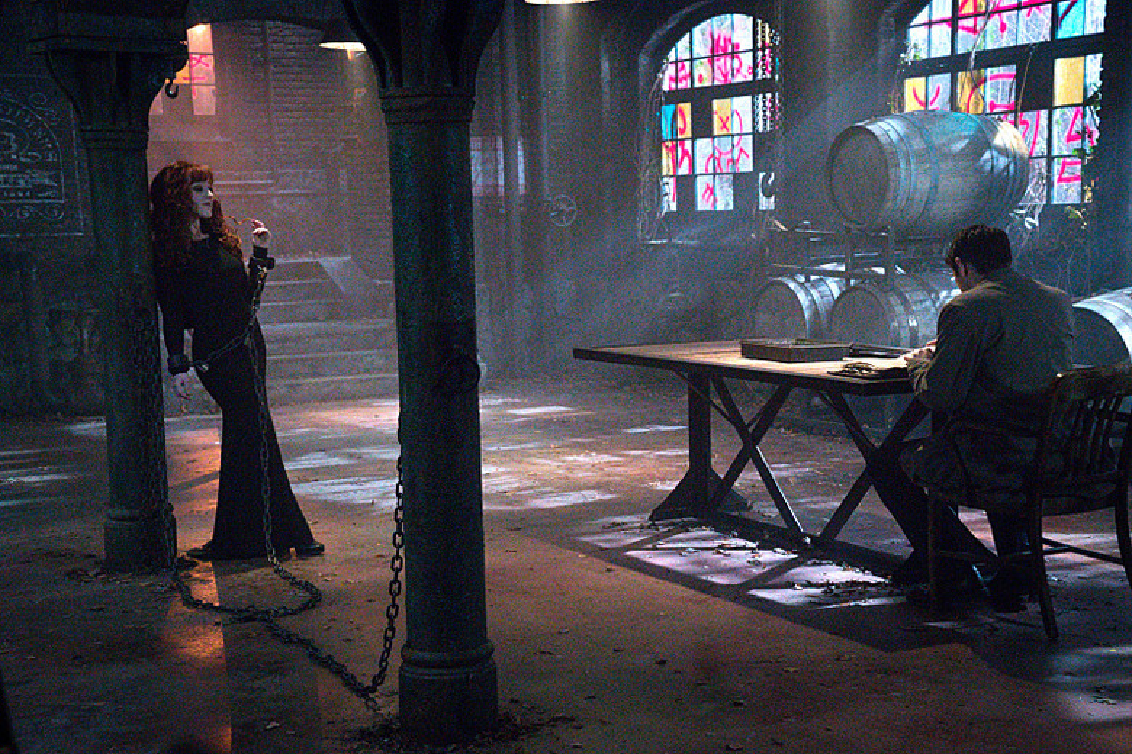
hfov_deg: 31.4
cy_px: 377
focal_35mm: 64
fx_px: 2012
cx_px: 566
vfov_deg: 21.2
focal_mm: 64
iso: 12800
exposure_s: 1/100
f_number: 7.1
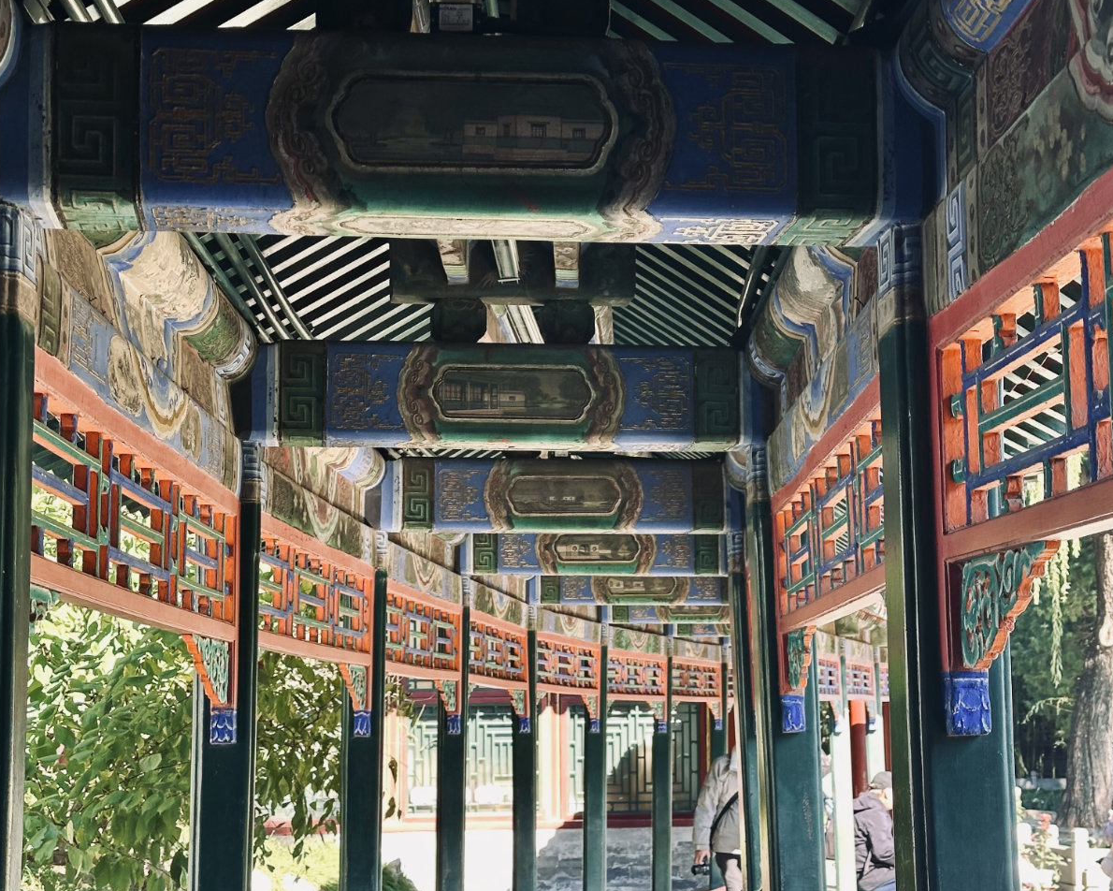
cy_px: 579
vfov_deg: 24.1
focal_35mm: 63
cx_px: 555
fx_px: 2075
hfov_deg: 30.0
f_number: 1.8
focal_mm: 6.9
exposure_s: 1/127
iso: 50
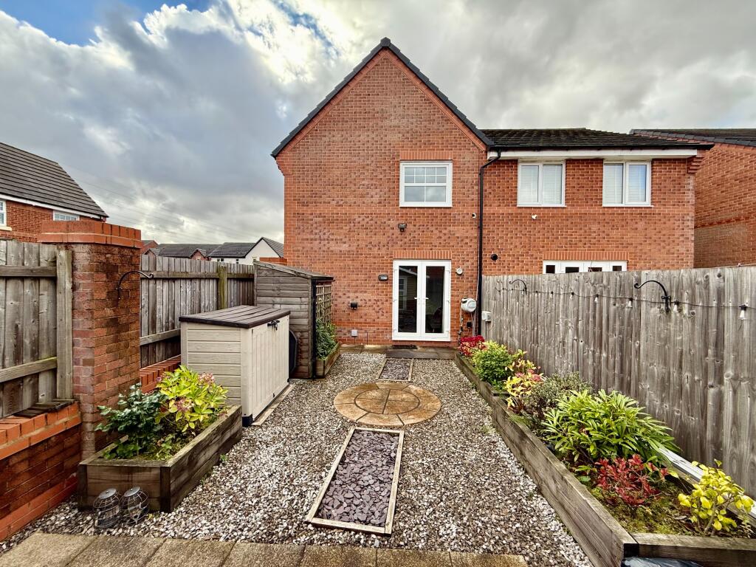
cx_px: 378
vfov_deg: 85.7
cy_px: 284
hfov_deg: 102.1
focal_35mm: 14
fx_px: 306
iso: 64
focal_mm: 2.22
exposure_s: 1/419
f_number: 2.2
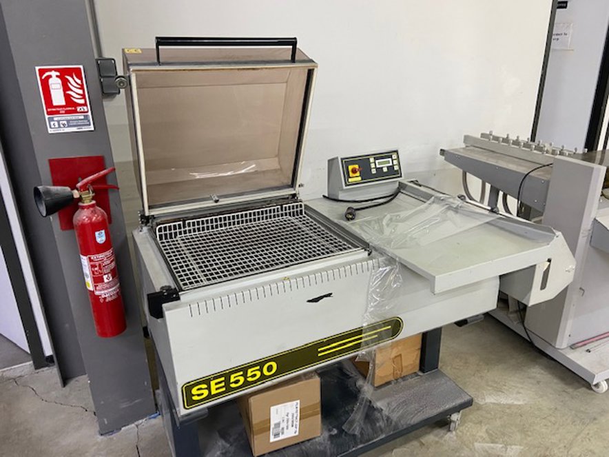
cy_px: 228
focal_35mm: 26
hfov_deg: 67.3
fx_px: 457
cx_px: 304
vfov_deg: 53.1
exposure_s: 1/50
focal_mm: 4.25
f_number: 1.8
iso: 160
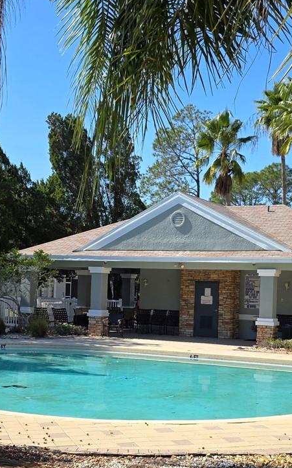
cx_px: 168
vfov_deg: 37.3
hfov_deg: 23.9
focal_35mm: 54
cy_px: 288
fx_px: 688
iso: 80
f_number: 1.7
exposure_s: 1/4057
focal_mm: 6.3
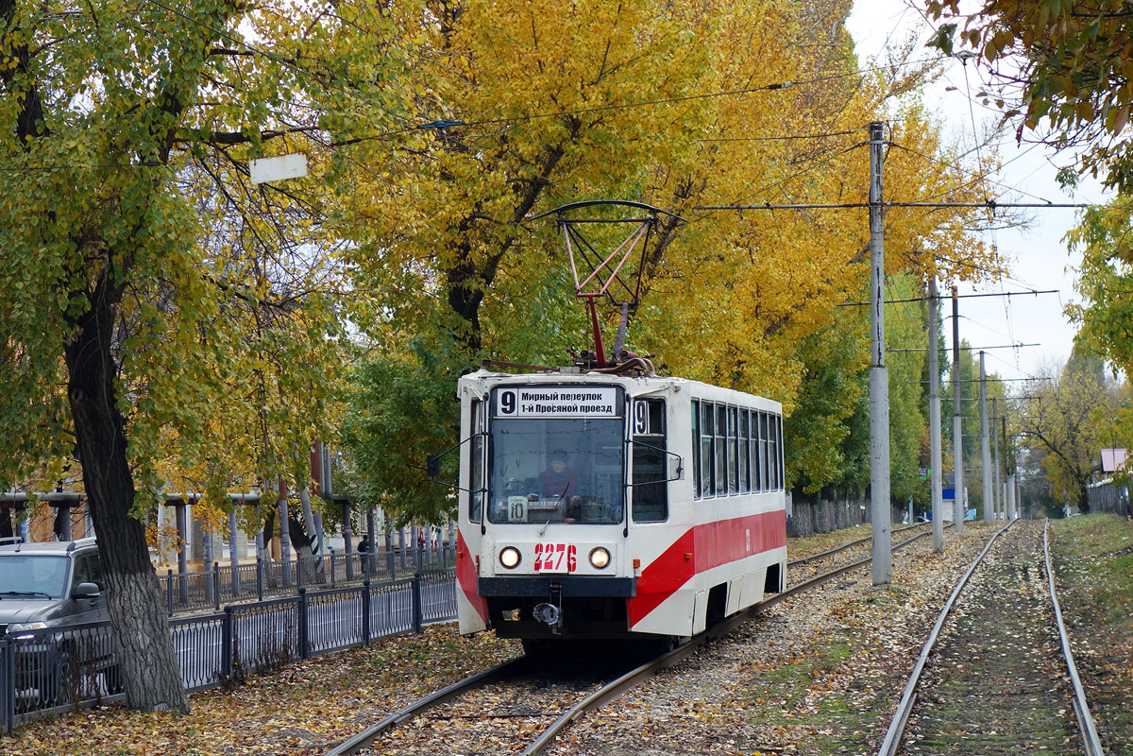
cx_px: 566
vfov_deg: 16.3
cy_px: 378
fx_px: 2643
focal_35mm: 84
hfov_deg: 24.2
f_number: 4.5
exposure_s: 1/500
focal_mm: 31.15
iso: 320
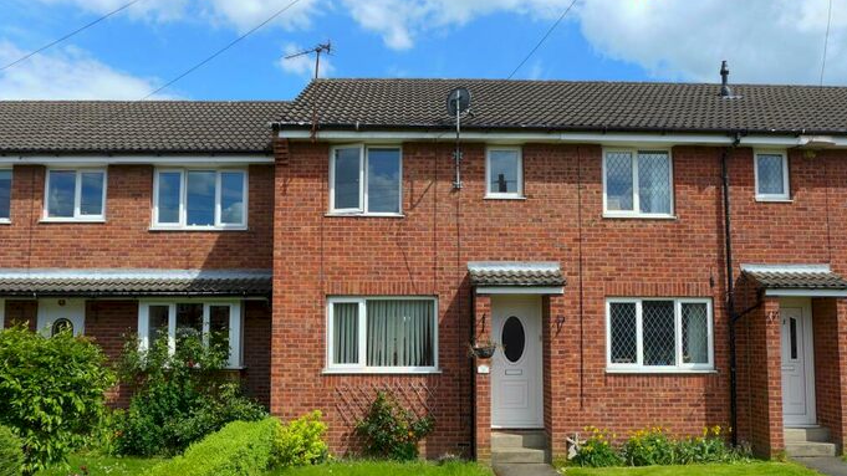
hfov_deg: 67.9
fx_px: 629
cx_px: 425
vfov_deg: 41.3
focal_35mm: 28
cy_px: 280
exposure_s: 1/1300
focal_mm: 5.1
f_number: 2.8
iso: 80
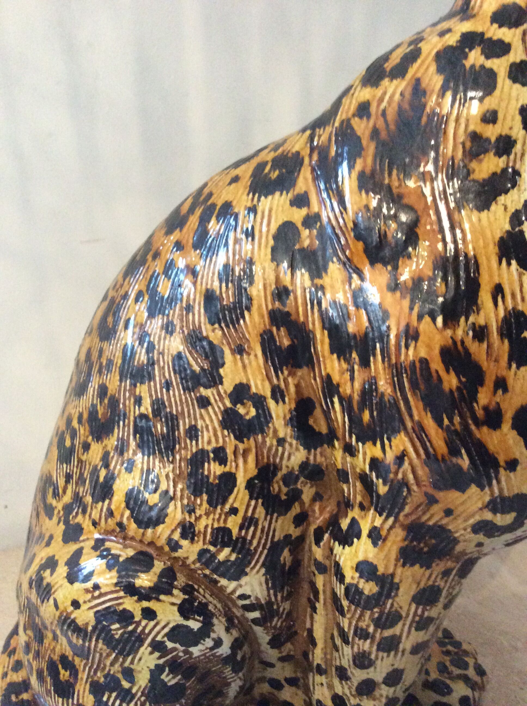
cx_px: 264
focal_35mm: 32
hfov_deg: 44.1
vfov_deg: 56.9
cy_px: 353
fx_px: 651
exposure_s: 1/17
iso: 320
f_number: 2.4
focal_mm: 3.3
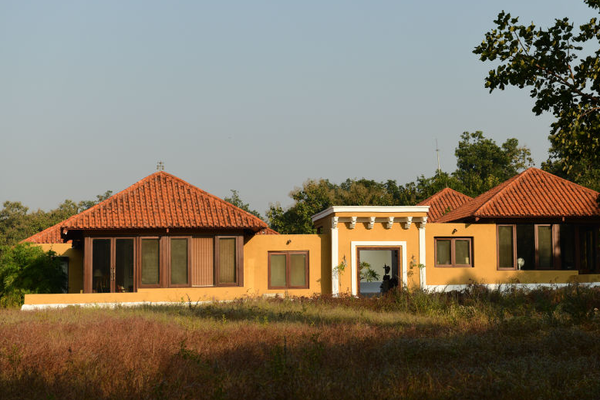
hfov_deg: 22.6
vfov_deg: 15.2
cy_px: 175
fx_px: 1500
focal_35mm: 90
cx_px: 373
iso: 250
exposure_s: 1/1000
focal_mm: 70
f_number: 6.3
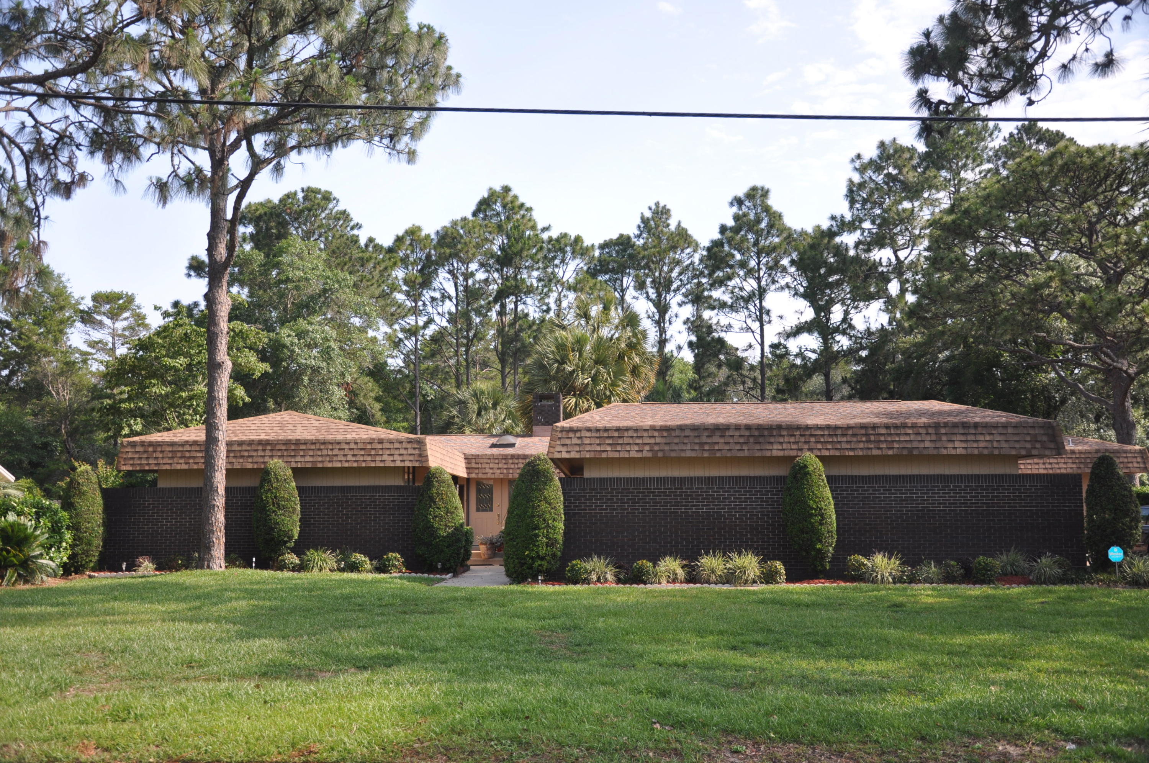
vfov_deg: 36.8
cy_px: 382
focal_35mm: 36
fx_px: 1147
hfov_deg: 53.2
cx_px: 574
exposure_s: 1/200
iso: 200
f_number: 4.5
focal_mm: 24
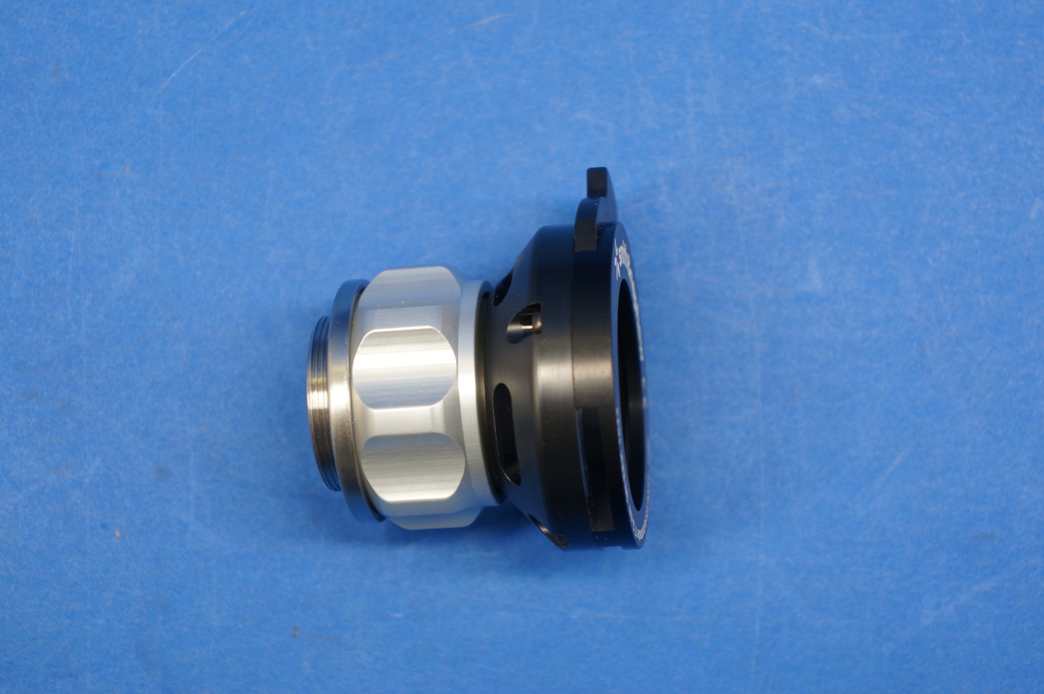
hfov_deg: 24.6
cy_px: 347
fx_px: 2390
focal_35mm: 82
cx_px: 522
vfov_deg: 16.5
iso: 400
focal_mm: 55
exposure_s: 1/60
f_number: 5.6
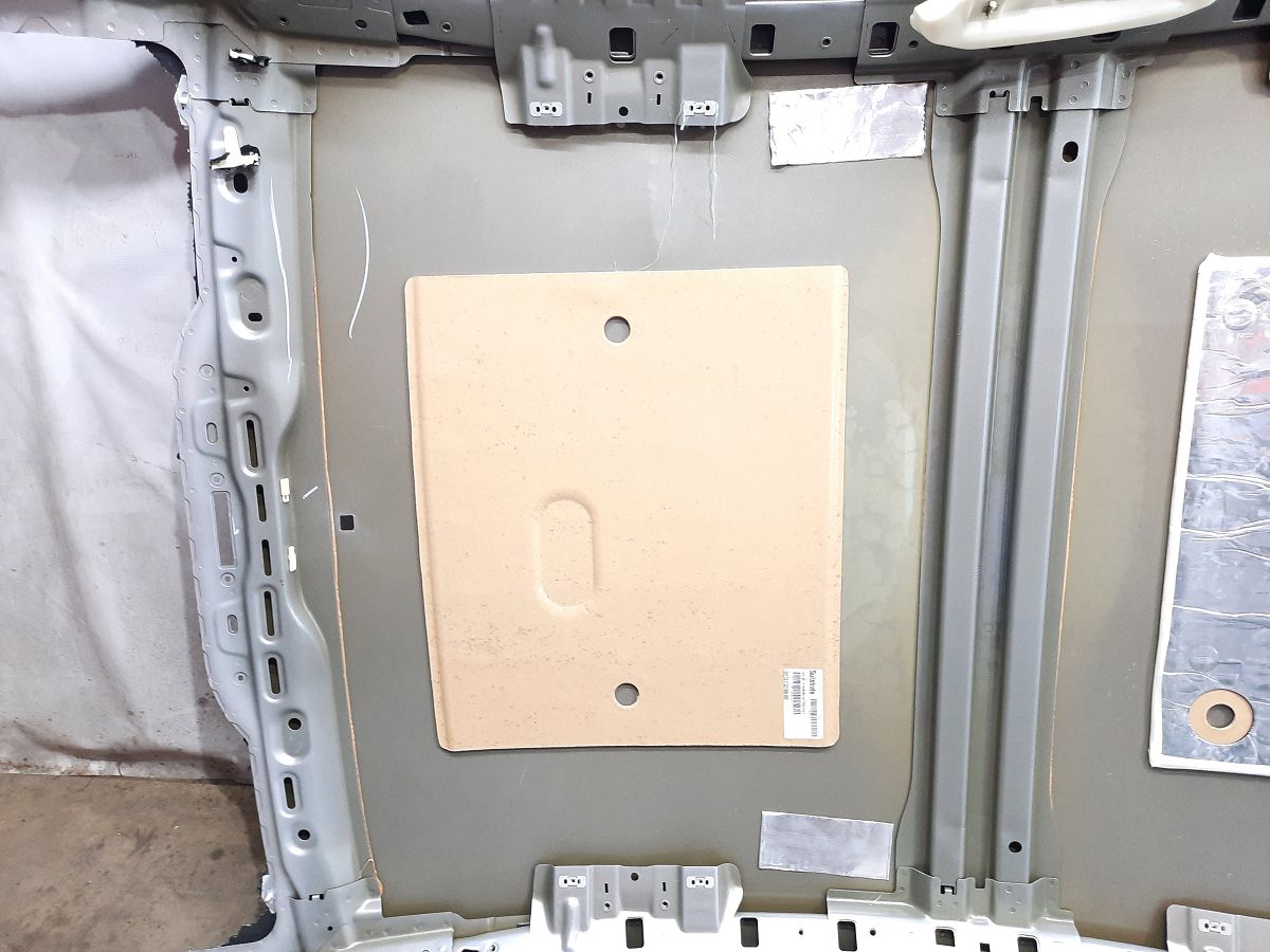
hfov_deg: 69.4
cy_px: 476
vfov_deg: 54.9
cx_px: 635
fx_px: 917
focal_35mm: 25
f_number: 2
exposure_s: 1/33
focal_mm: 4.6
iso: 250
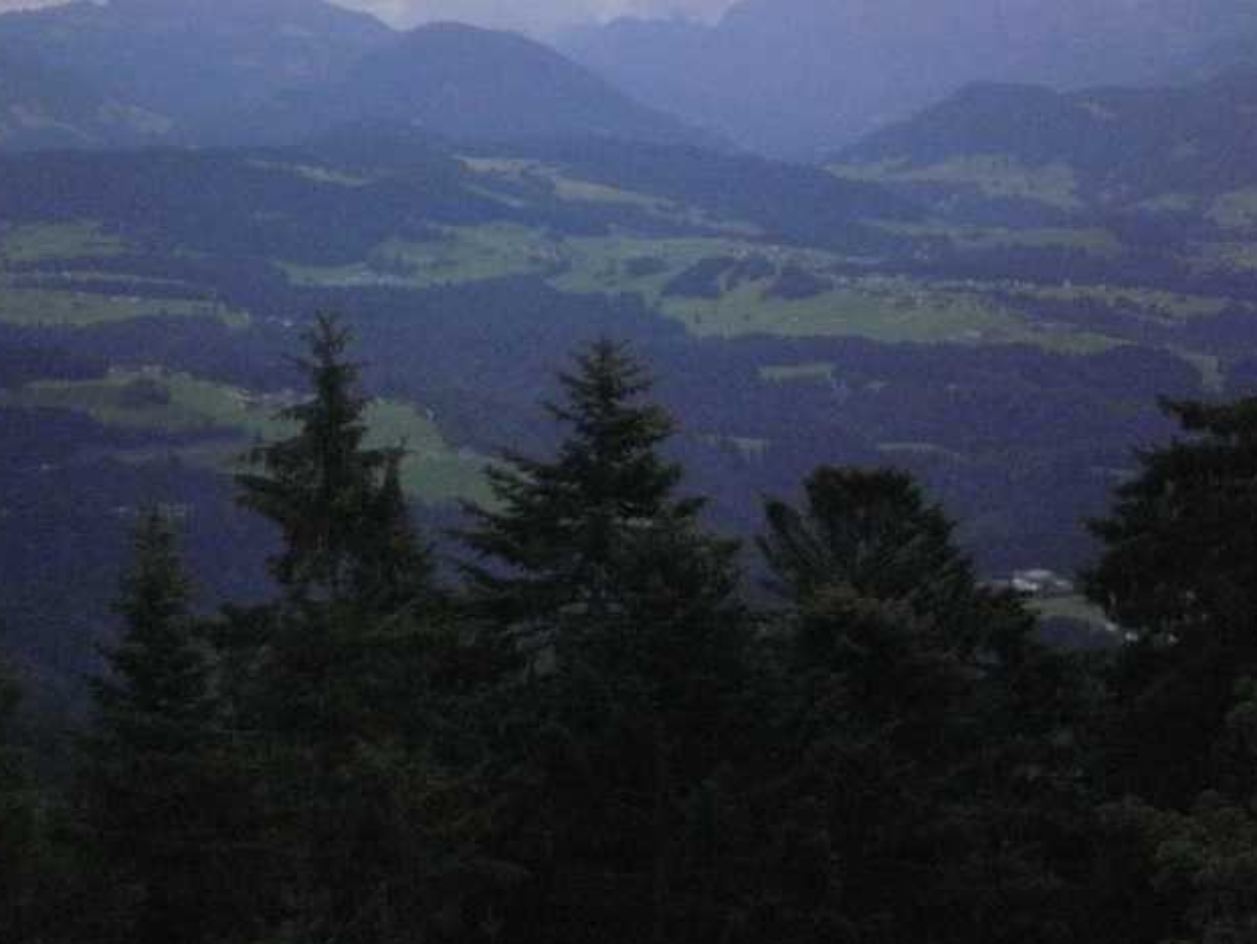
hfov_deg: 14.6
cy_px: 380
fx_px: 4904
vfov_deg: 11.0
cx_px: 556
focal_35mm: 135
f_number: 17.7
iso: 800
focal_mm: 18.6
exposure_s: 1/500
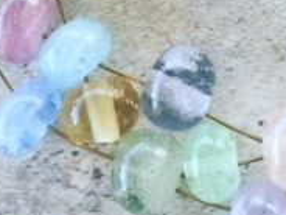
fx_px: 1124
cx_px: 275
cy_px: -111
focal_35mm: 136
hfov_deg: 14.3
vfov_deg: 10.5
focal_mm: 4.15
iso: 32
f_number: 2.2
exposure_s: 1/172
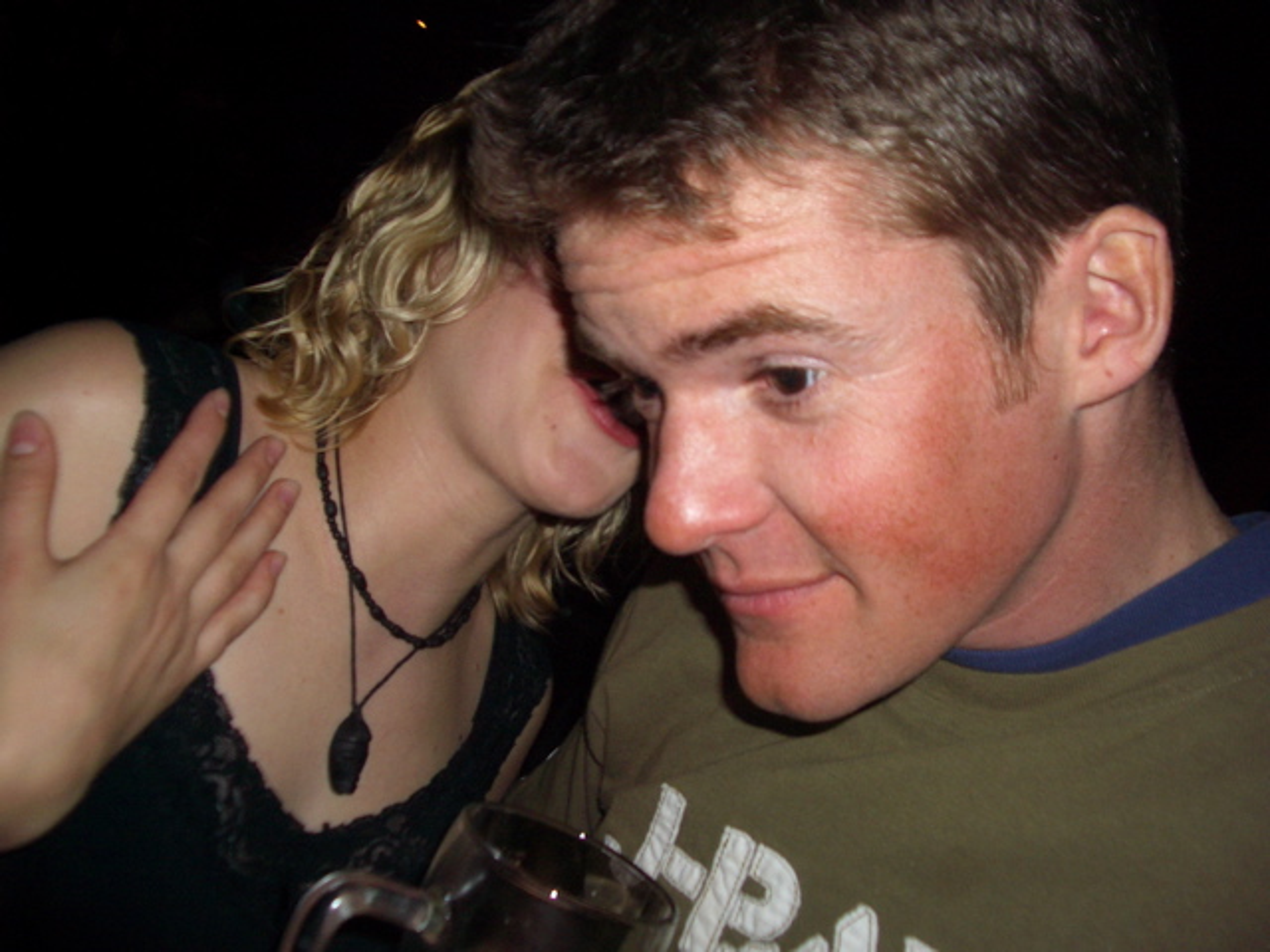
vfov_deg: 40.7
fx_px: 1284
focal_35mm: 35
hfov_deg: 52.6
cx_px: 635
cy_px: 476
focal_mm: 5.8
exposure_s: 1/60
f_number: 2.6
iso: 100
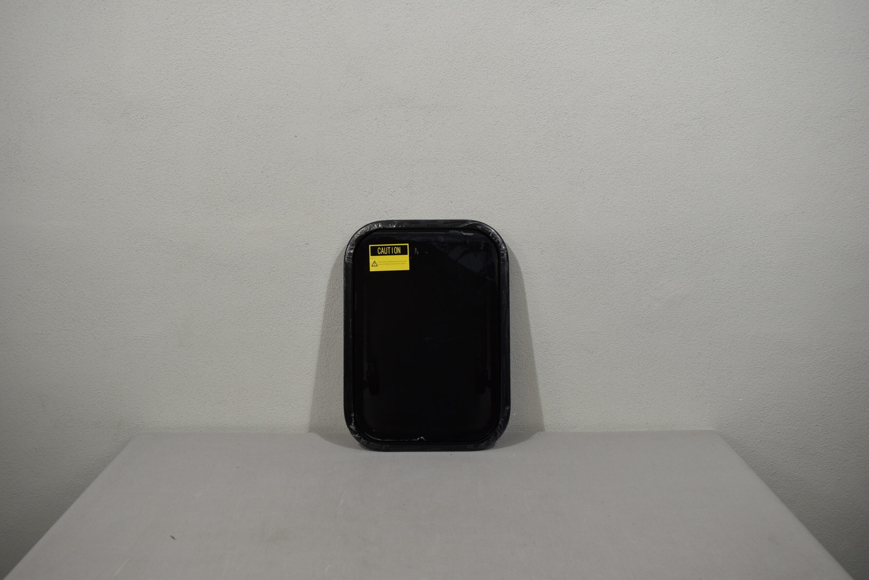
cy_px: 290
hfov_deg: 53.1
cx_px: 434
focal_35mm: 36
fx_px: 869
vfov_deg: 36.9
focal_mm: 24
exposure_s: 1/125
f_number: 5.6
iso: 320
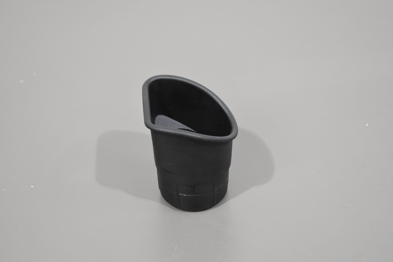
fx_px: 753
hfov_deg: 29.2
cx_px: 196
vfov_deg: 19.7
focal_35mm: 69
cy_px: 131
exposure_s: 1/125
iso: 2200
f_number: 5.3
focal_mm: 46
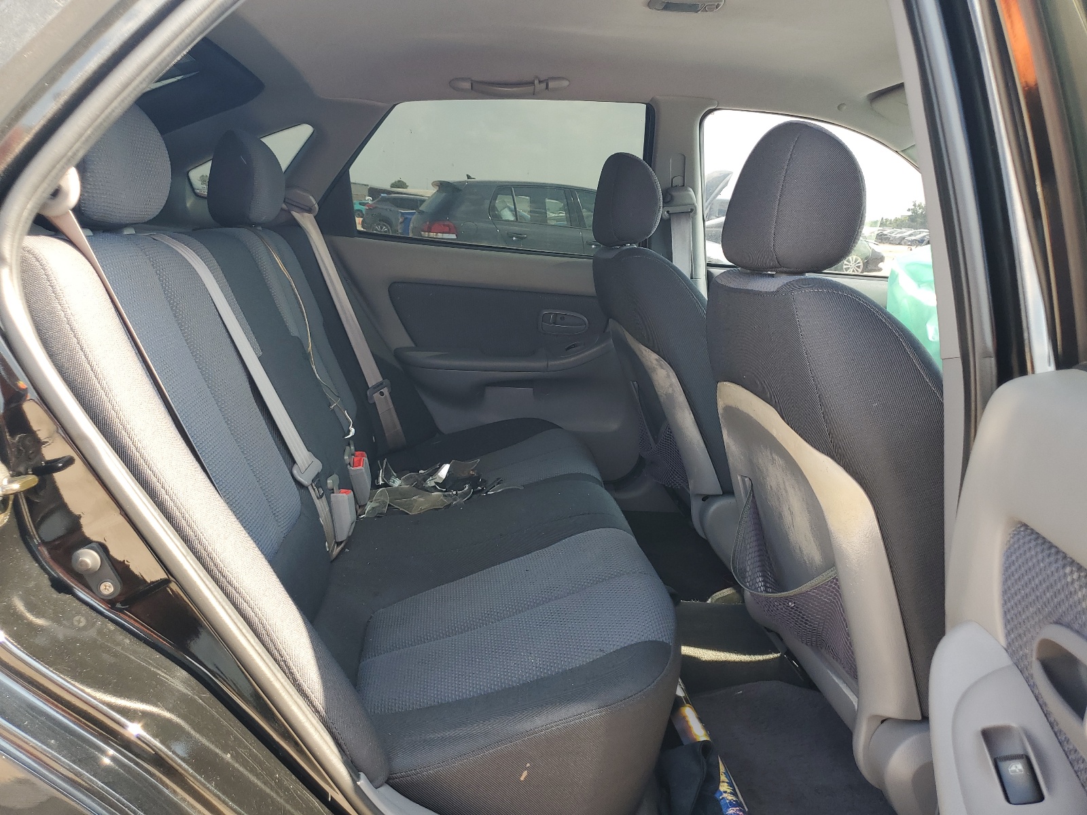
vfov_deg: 53.1
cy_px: 408
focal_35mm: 26
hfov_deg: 67.3
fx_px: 816
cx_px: 544
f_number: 1.5
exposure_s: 1/192
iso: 50
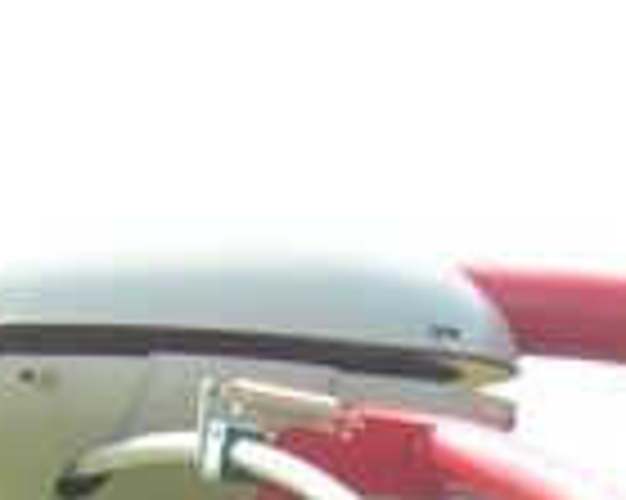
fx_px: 6406
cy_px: 1545
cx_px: 329
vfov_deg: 4.3
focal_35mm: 346
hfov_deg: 5.6
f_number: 3.2
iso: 50
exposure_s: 1/358
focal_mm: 8
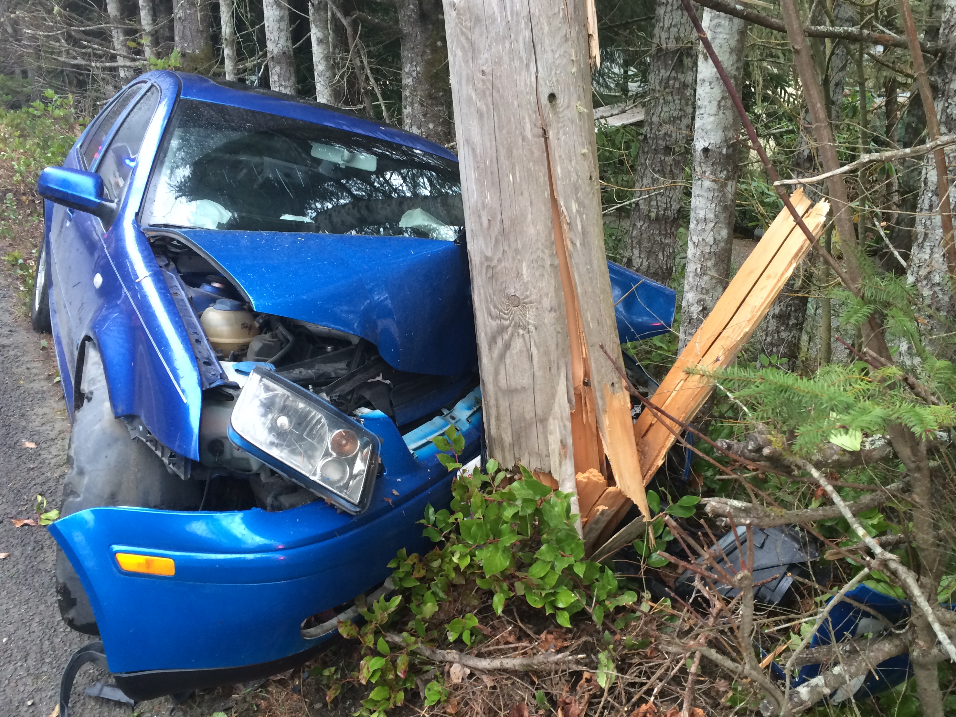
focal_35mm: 32
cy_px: 363
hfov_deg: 56.8
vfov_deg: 44.2
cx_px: 501
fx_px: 884
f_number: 2.2
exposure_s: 1/30
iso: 64
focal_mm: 4.15
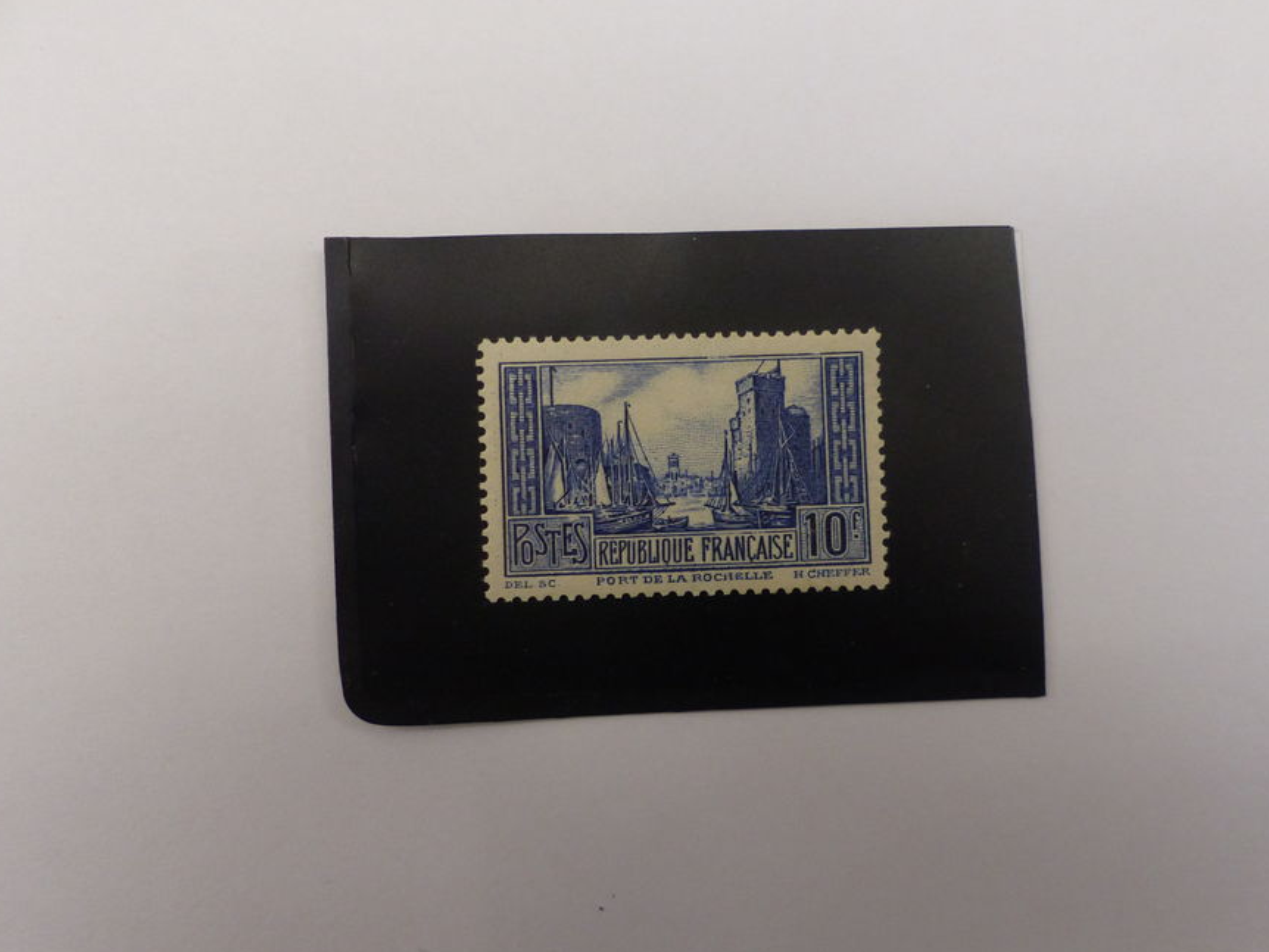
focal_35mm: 29
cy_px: 499
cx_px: 693
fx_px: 1063
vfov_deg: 48.2
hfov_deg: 61.5
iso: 250
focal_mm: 4.5
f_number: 2.8
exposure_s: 1/60
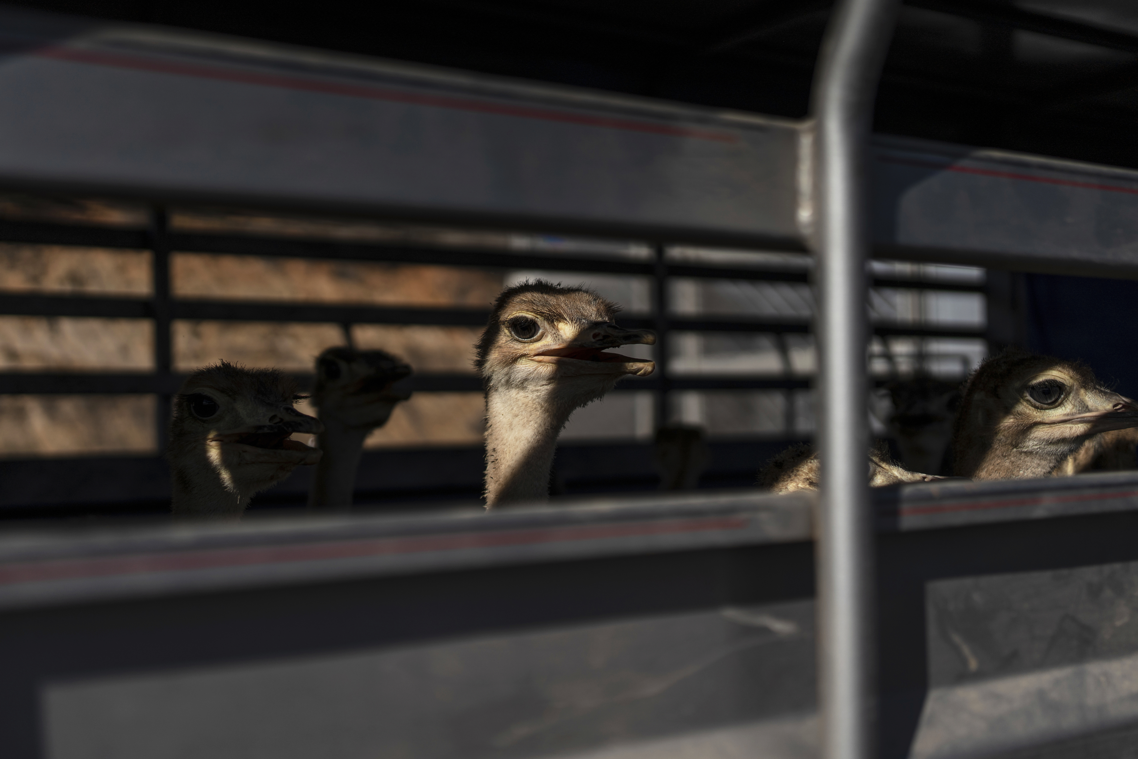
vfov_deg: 37.9
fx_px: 1106
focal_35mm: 35
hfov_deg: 54.4
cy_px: 380
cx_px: 569
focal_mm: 35
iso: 64
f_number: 2.5
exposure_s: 1/5000
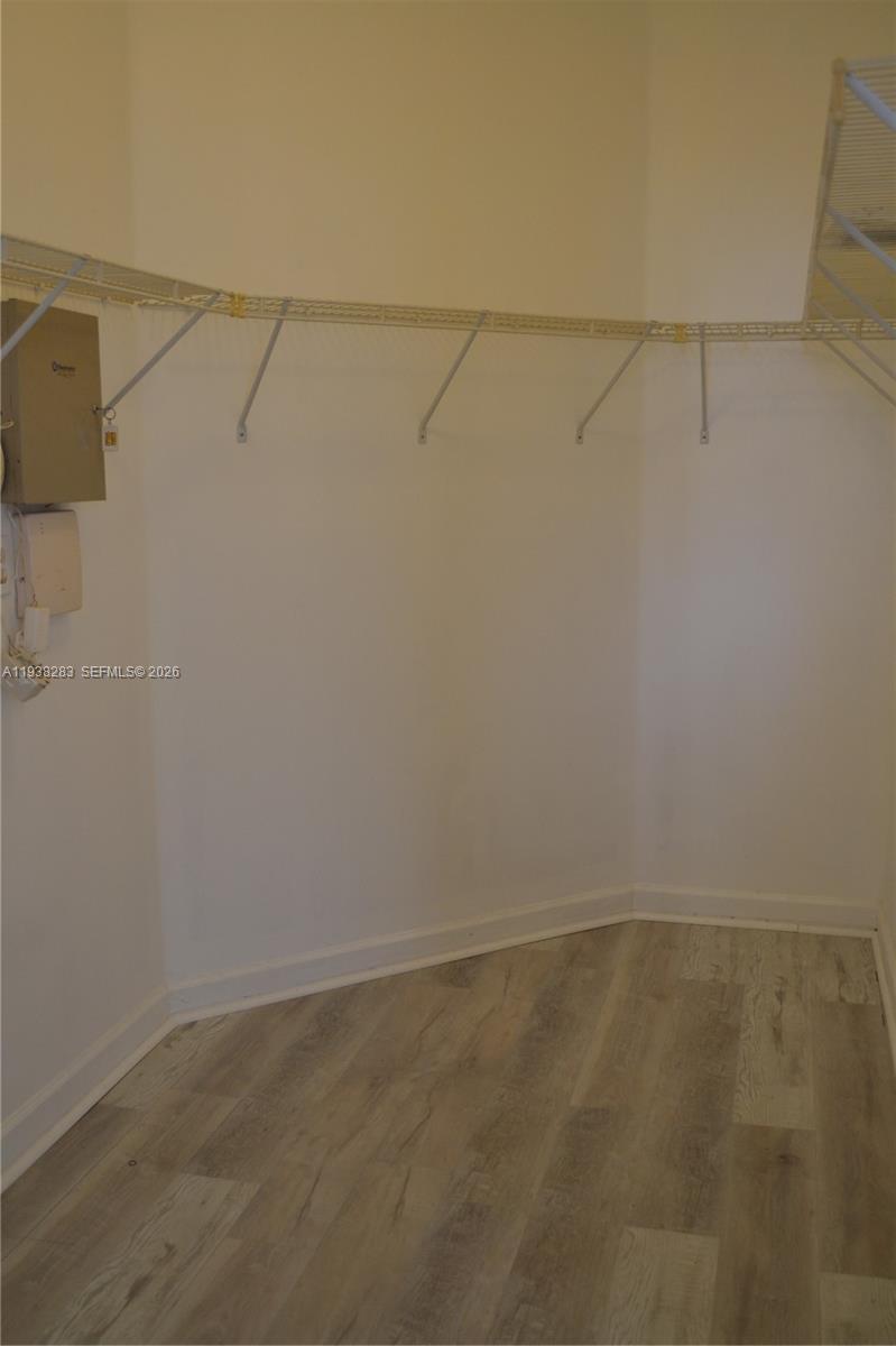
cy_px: 673
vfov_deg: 53.2
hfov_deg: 36.8
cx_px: 448
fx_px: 1345
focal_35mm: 36
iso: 400
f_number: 4
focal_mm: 24
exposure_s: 1/40
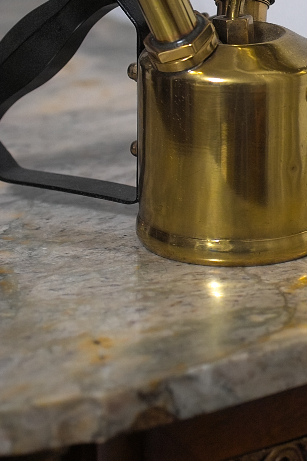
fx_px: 2251
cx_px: 230
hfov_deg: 7.8
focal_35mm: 176
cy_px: 37
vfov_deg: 11.6
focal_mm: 50
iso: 100
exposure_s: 1/2.5
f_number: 3.2
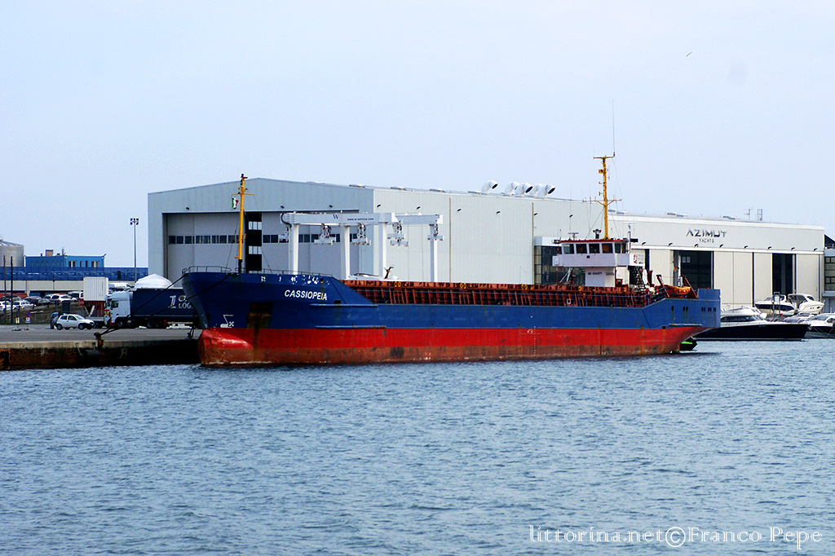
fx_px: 2956
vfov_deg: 10.7
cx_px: 418
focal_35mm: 128
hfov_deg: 16.1
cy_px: 278
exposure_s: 1/320
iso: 200
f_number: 8
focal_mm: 85
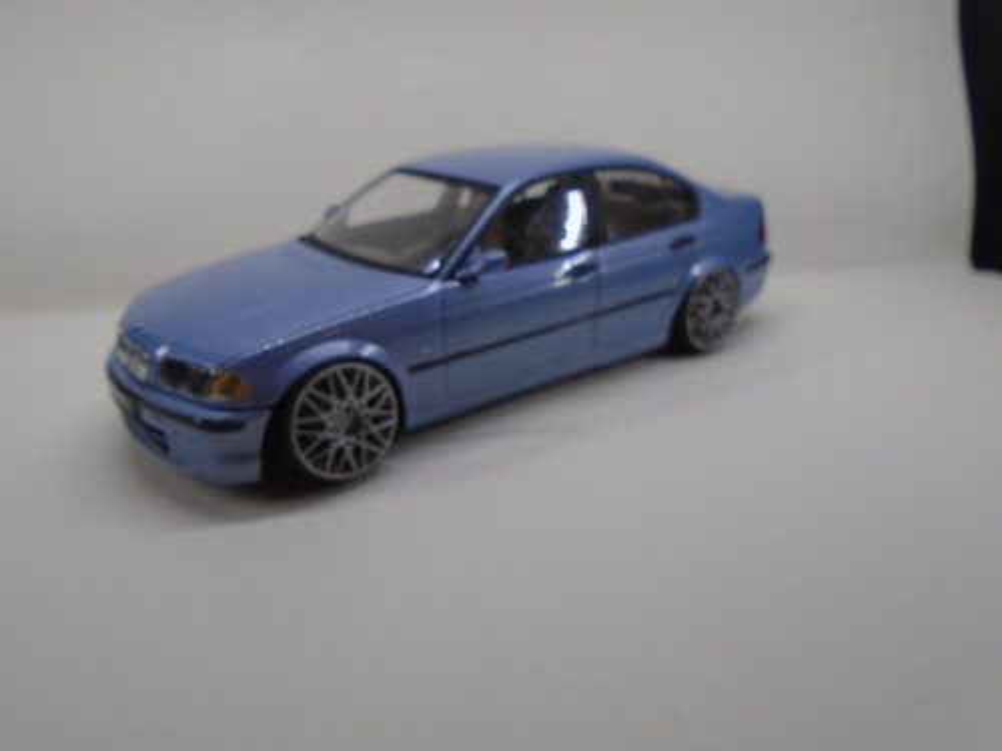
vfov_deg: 53.1
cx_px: 501
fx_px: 753
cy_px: 376
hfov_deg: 67.3
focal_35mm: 26
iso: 100
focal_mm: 4.6
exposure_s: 1/80
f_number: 3.2
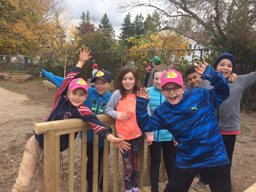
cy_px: 96
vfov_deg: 48.2
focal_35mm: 29
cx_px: 128
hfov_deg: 61.7
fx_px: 214
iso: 32
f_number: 2.2
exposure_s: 1/336
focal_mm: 4.15
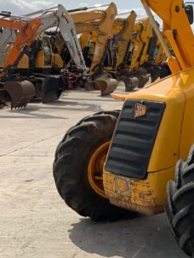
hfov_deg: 21.4
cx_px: 261
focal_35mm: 61
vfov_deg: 31.6
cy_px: 110
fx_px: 456
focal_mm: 3
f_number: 1.8
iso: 20
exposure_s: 1/2538
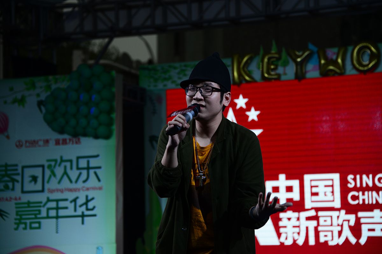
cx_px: 191
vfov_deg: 11.2
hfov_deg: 16.8
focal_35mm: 122
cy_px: 127
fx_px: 1294
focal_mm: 122
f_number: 5.6
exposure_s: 1/125
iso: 640
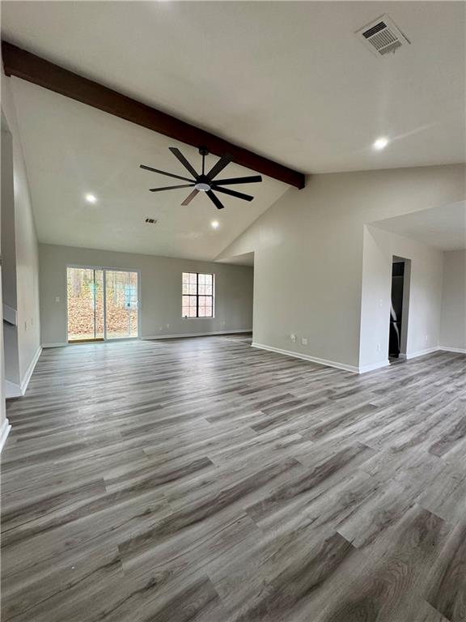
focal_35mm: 14
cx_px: 233
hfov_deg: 85.7
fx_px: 251
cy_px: 311
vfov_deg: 102.1
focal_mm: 2.22
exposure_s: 1/99
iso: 250
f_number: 2.2
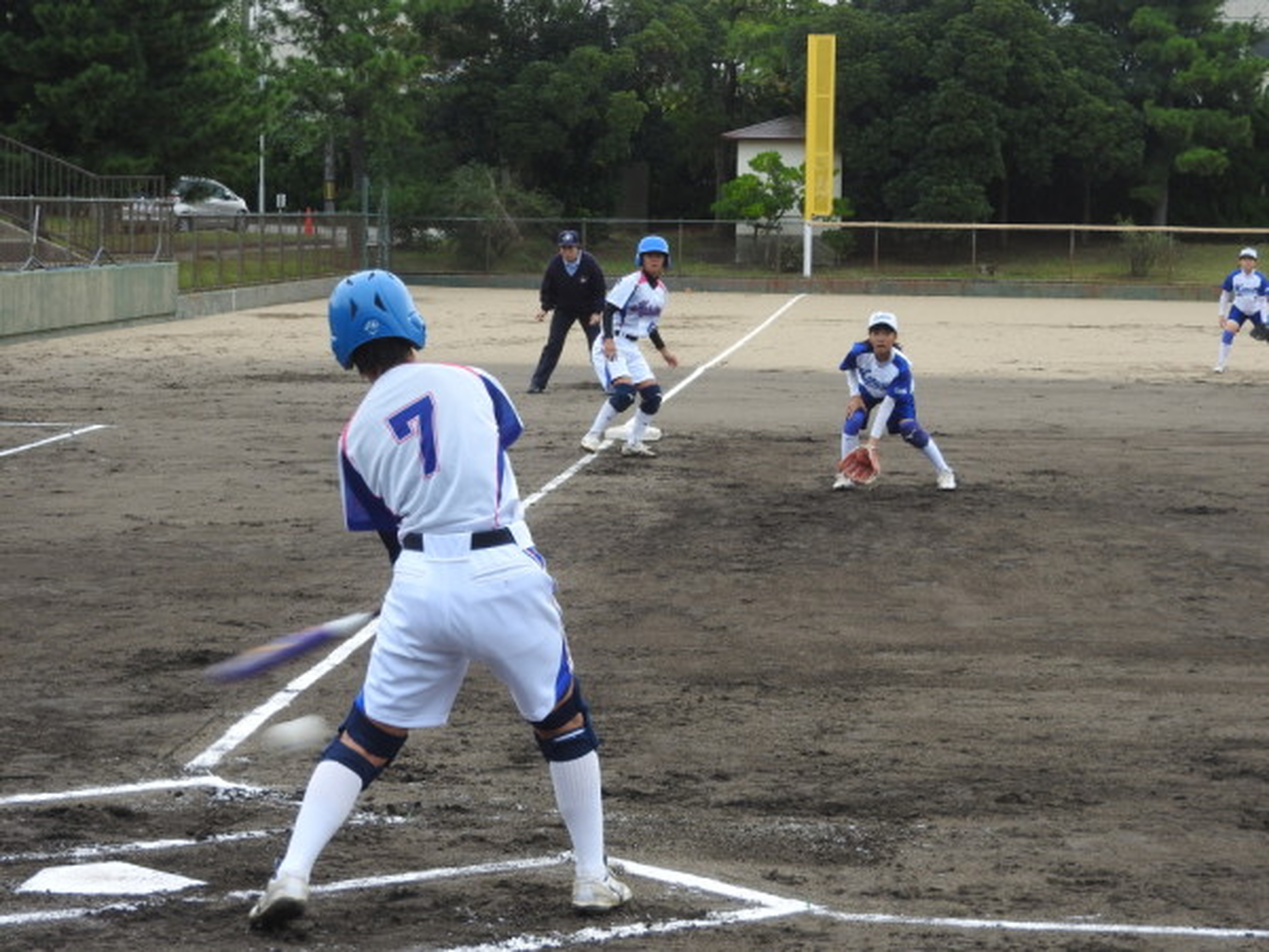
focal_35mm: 105
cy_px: 476
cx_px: 634
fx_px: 3849
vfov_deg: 14.1
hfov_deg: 18.7
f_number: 4.8
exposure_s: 1/200
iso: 100
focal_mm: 18.8
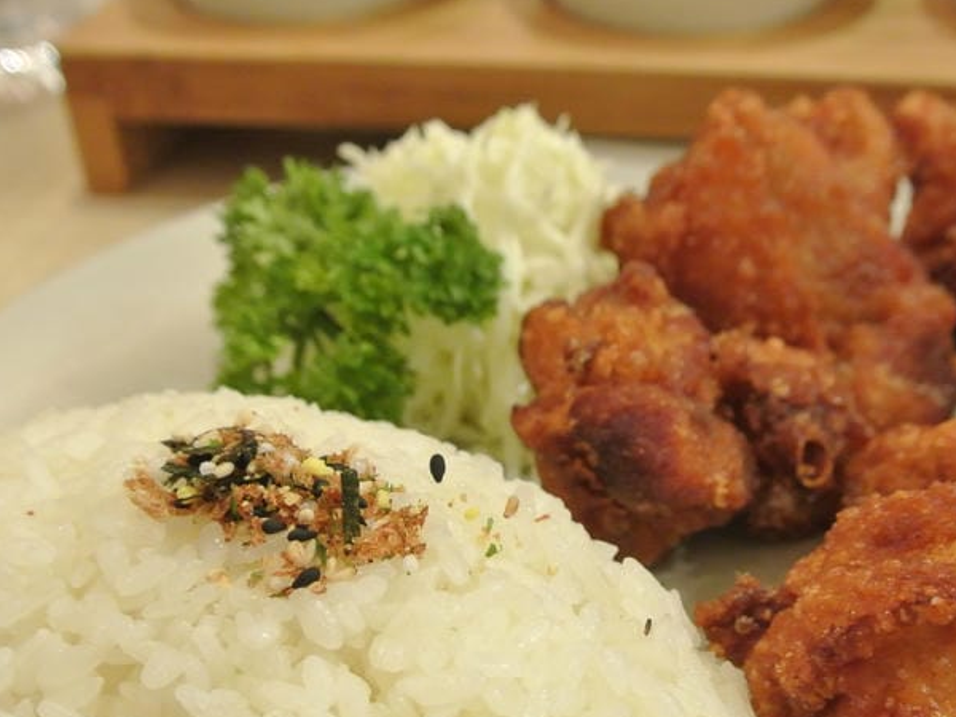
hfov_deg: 36.7
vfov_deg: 27.3
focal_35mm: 52
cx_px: 569
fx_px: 1436
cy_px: 603
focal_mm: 10
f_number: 3.5
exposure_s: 1/25
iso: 800
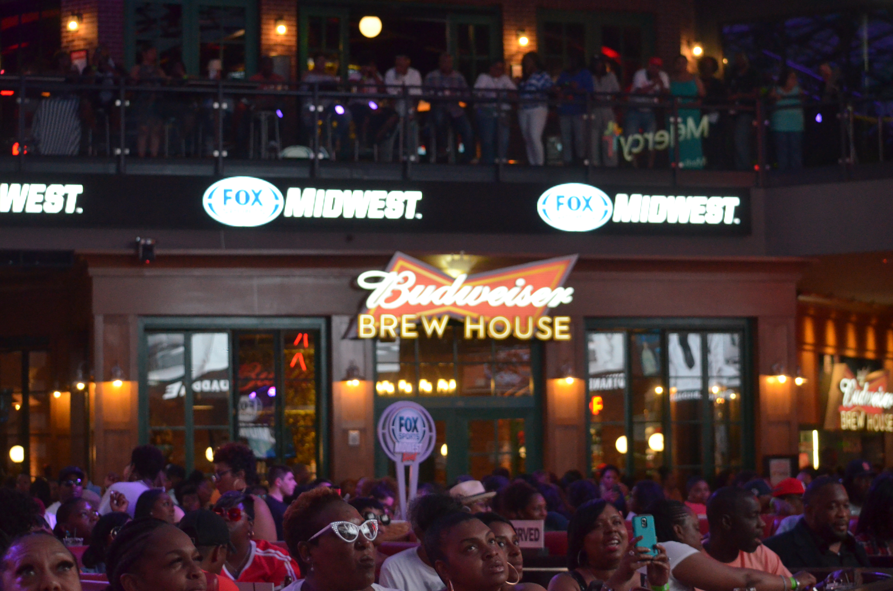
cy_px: 296
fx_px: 2042
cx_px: 446
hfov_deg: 24.7
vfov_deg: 16.5
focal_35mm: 82
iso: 3200
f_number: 4.5
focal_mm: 55
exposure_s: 1/200
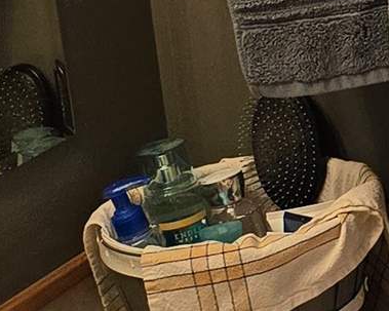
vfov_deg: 8.4
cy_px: -82
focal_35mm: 182
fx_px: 2095
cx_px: 965
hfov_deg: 9.4
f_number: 1.7
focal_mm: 6.3
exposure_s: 1/120
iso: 200
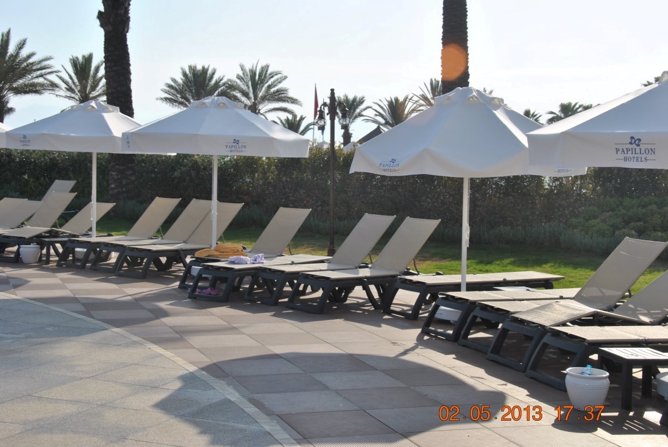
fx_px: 1059
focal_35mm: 57
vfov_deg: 23.8
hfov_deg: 35.0
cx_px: 334
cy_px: 224
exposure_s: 1/200
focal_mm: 38
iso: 100
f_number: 11
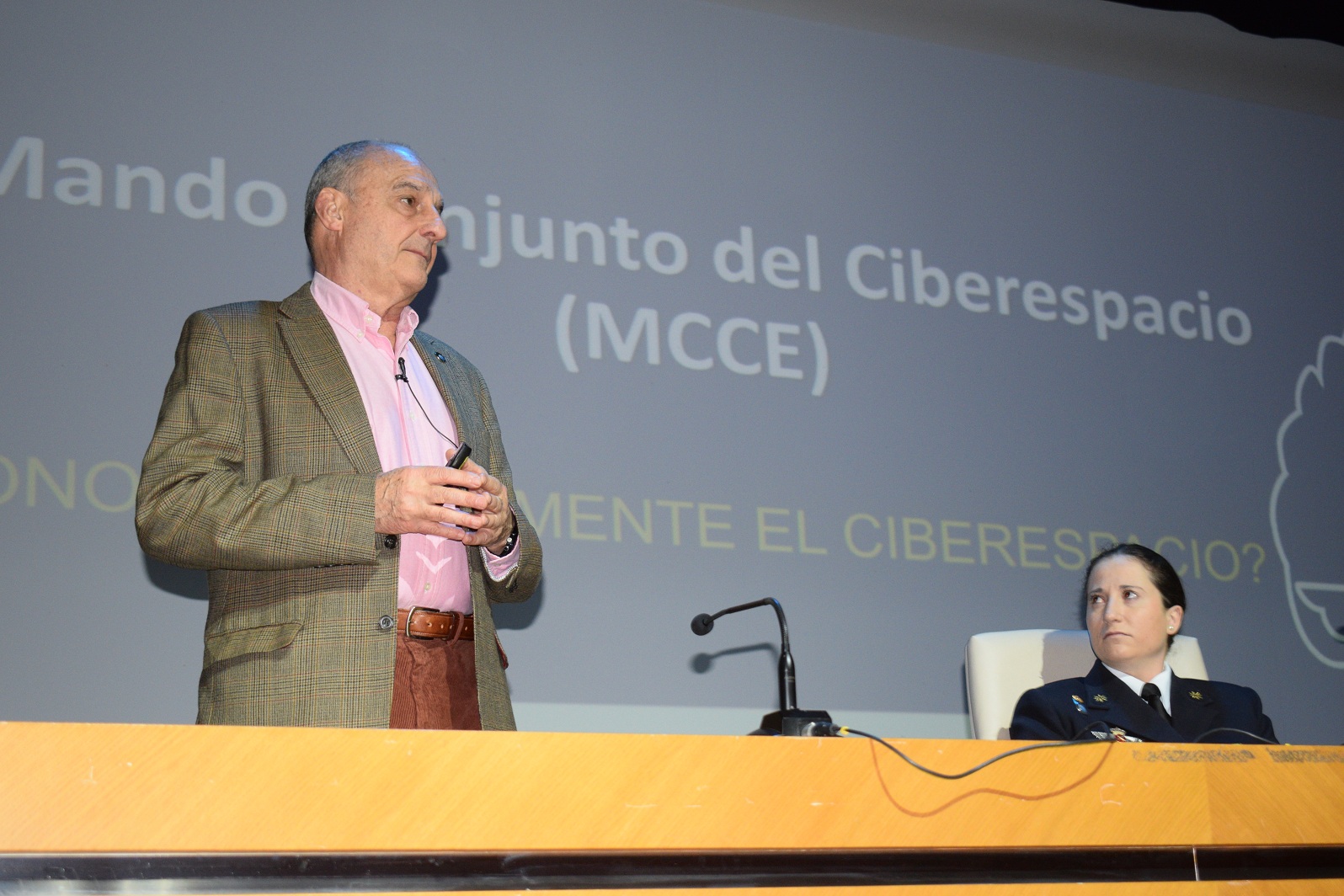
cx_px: 672
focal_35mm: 57
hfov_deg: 35.1
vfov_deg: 23.8
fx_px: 2128
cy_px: 448
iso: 1250
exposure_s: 1/60
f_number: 4.8
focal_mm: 38
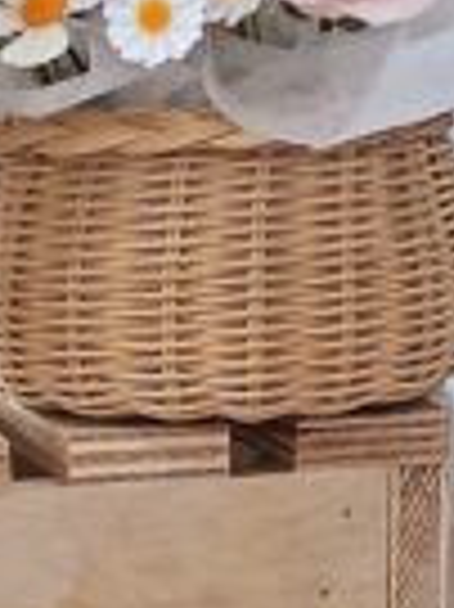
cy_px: 1243
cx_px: 108
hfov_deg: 7.4
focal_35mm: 199
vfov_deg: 9.3
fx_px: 3485
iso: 710
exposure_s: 1/40
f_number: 3.5
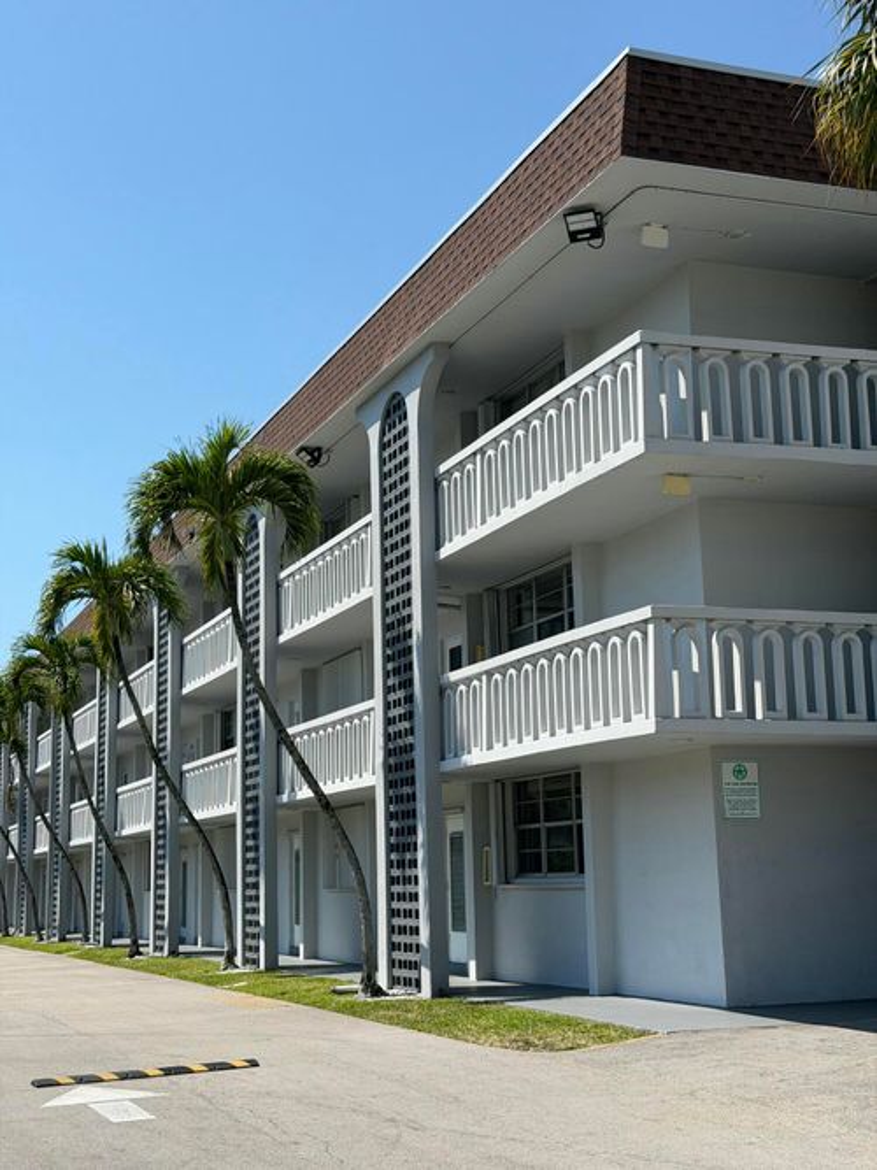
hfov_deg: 30.3
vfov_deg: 39.7
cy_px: 585
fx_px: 1622
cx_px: 438
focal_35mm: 48
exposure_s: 1/7143
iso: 80
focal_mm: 6.76
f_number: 1.78
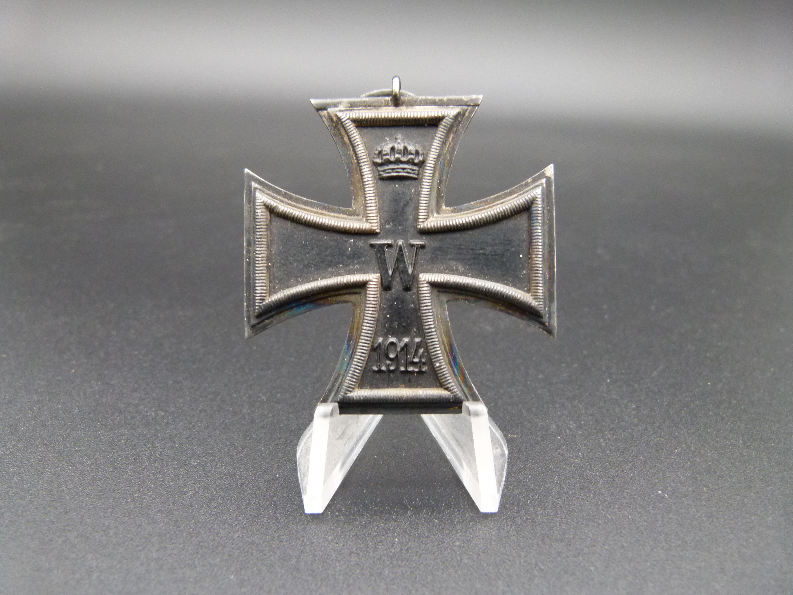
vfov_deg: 54.9
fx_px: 573
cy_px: 298
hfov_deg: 69.4
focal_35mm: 25
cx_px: 396
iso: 250
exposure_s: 1/60
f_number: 2.8
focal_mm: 4.5
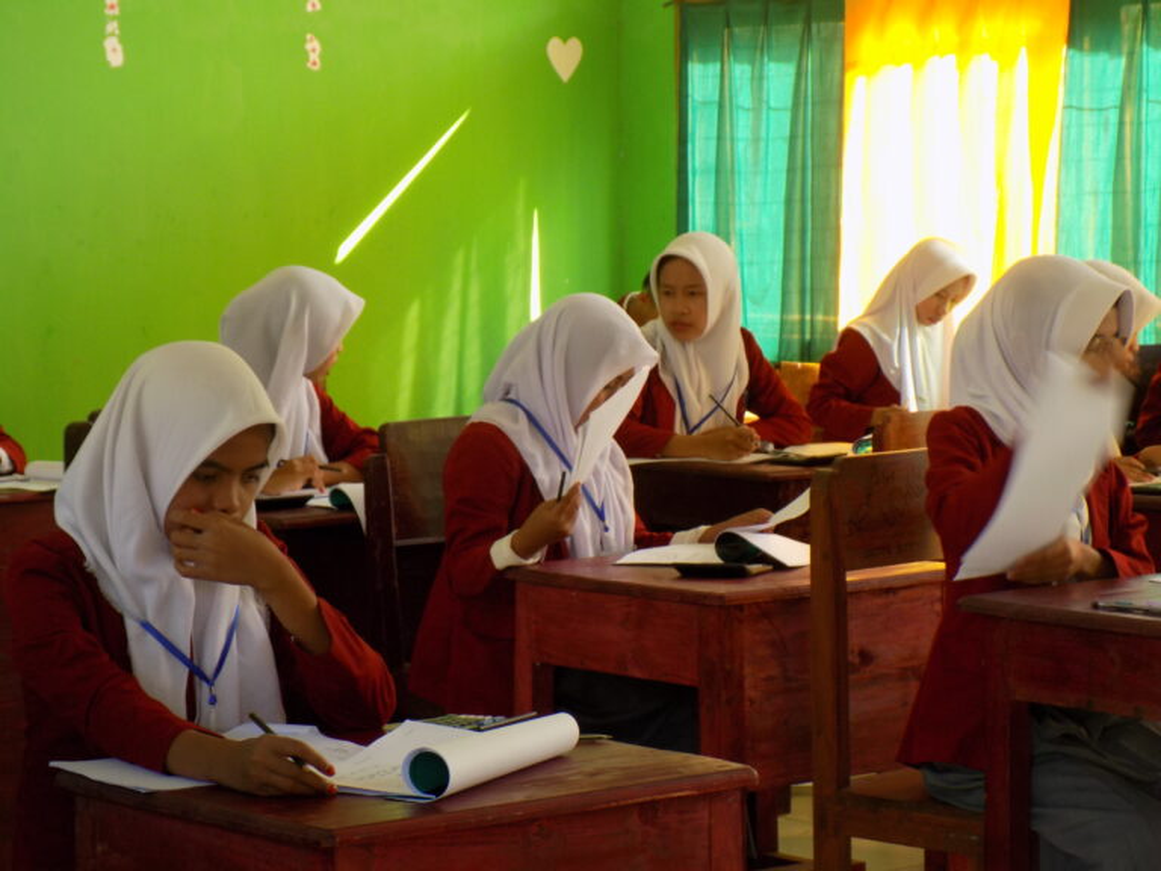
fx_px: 3253
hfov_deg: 20.2
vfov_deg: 15.2
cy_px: 436
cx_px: 580
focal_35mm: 97
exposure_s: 1/30
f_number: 4.6
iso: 125
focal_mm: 17.2
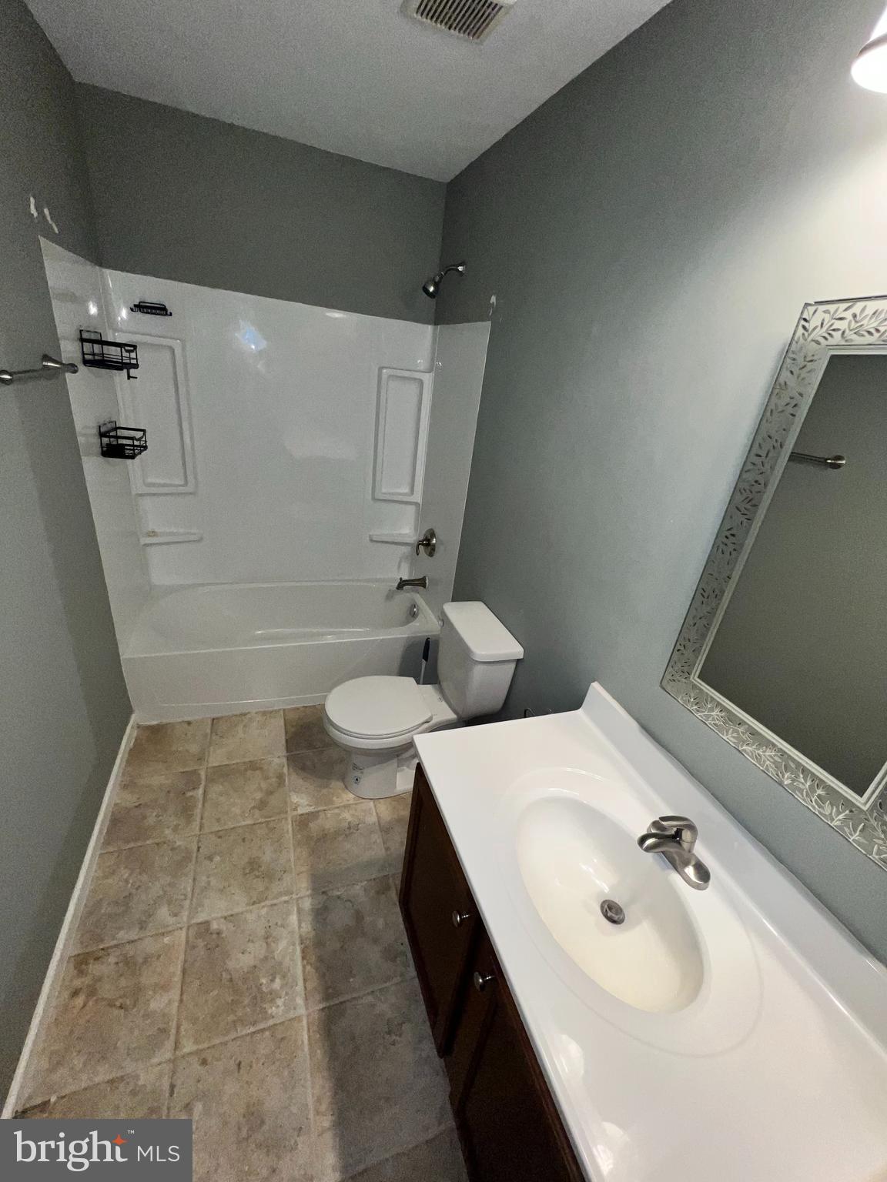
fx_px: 444
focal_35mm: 13
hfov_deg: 89.9
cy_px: 591
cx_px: 444
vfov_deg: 106.2
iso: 64
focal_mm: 1.57
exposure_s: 1/122
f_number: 1.8
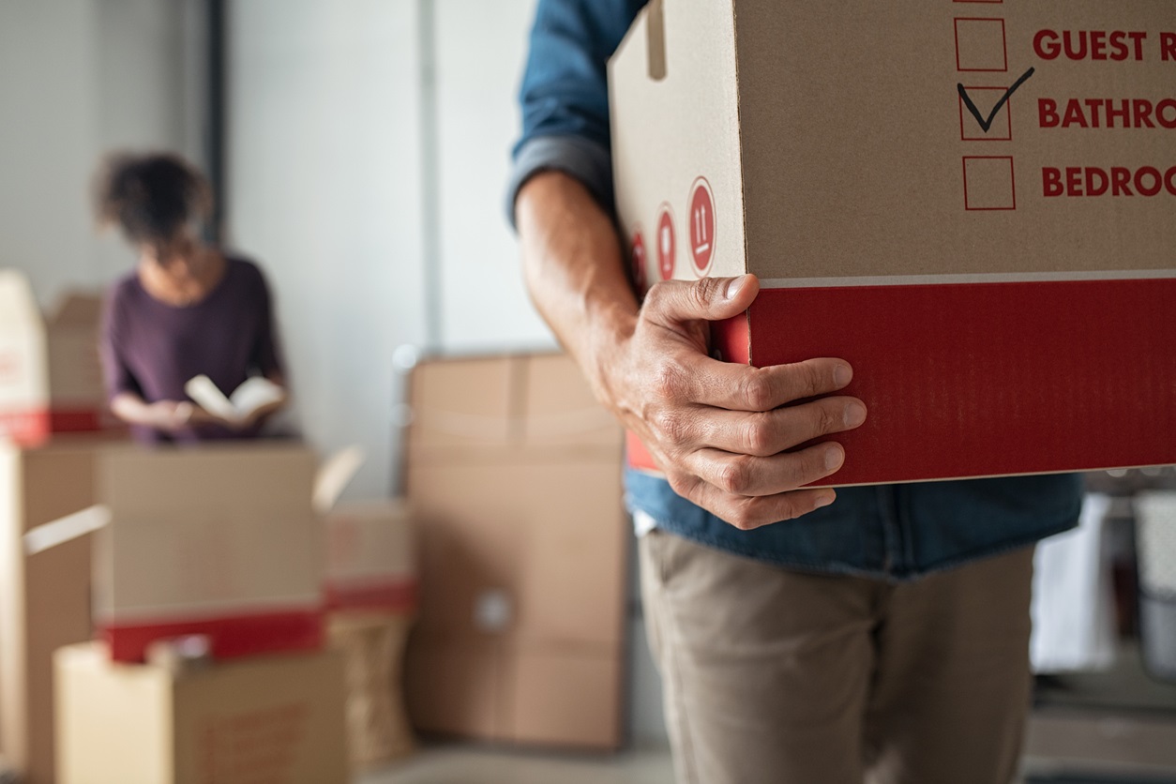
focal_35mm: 35
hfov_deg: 54.4
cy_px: 392
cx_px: 588
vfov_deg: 37.9
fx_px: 1143
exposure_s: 1/320
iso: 400
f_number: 2.8
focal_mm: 35
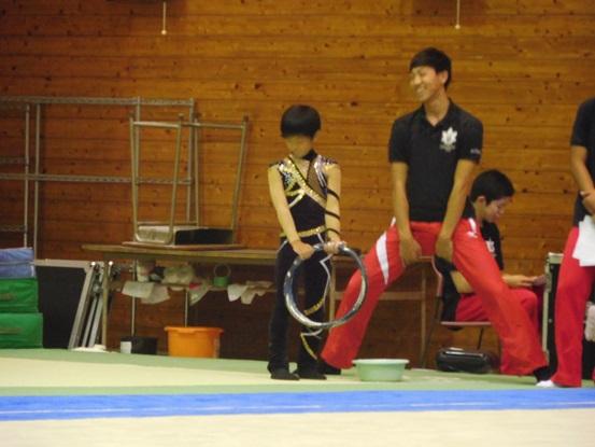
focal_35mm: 280
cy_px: 224
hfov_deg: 7.1
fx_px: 4814
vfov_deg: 5.3
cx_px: 298
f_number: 5.8
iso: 1600
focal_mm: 50
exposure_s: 1/15
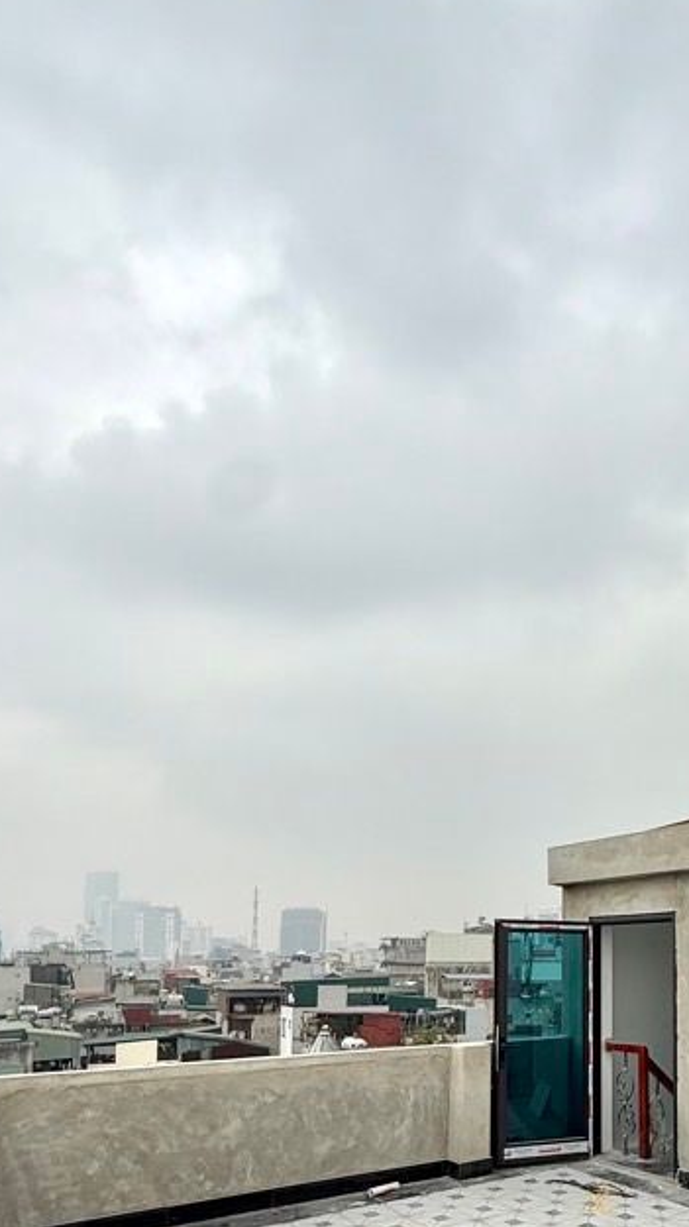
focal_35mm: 25
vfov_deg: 69.3
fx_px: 813
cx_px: 520
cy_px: 917
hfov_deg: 44.3
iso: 50
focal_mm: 2.22
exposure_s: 1/574
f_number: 2.2
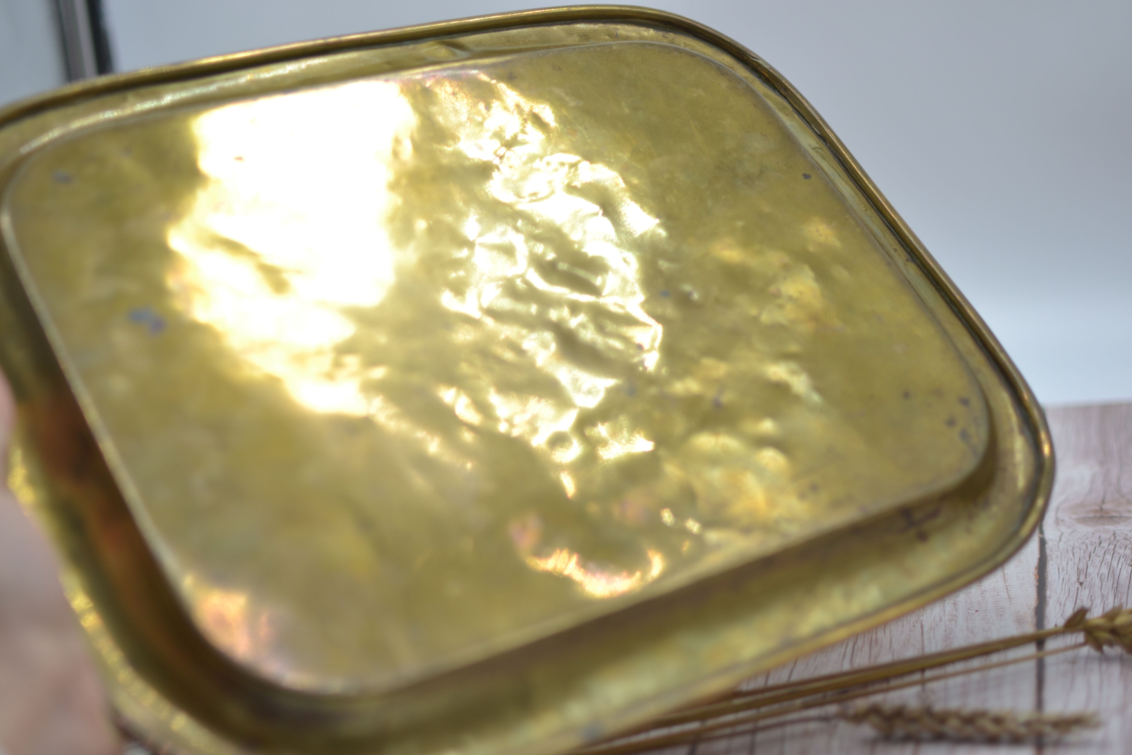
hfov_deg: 37.9
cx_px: 566
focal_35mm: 52
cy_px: 378
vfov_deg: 25.8
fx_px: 1651
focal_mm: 35
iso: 100
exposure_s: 1/500
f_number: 1.8
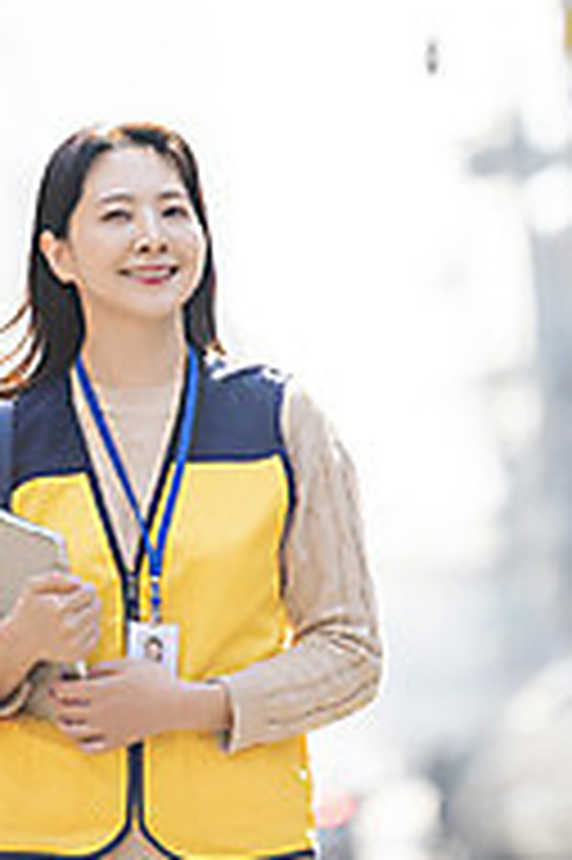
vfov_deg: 4.9
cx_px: 223
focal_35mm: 419
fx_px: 10004
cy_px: 189
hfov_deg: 3.3
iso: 160
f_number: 2.8
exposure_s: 1/640
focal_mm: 200
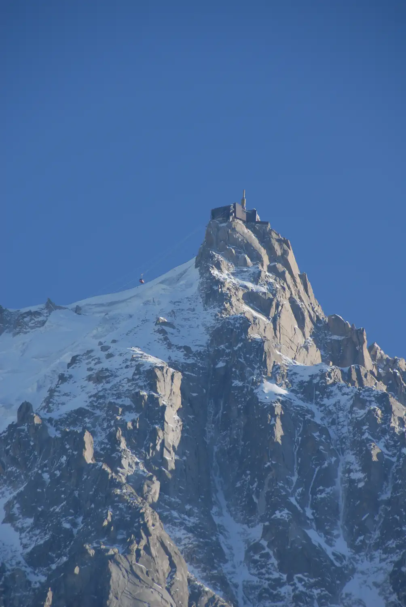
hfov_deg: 4.6
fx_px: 5061
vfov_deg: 6.9
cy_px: 304
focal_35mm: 300
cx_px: 203
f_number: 7.1
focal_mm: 200
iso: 100
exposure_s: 1/250
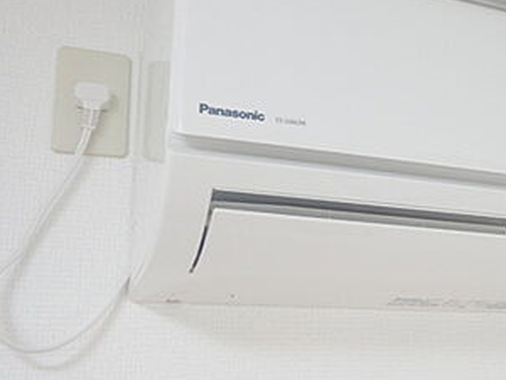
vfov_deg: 30.3
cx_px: 422
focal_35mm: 48
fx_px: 702
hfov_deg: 37.9
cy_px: 198
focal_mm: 4.3
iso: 200
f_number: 2.8
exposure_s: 1/30
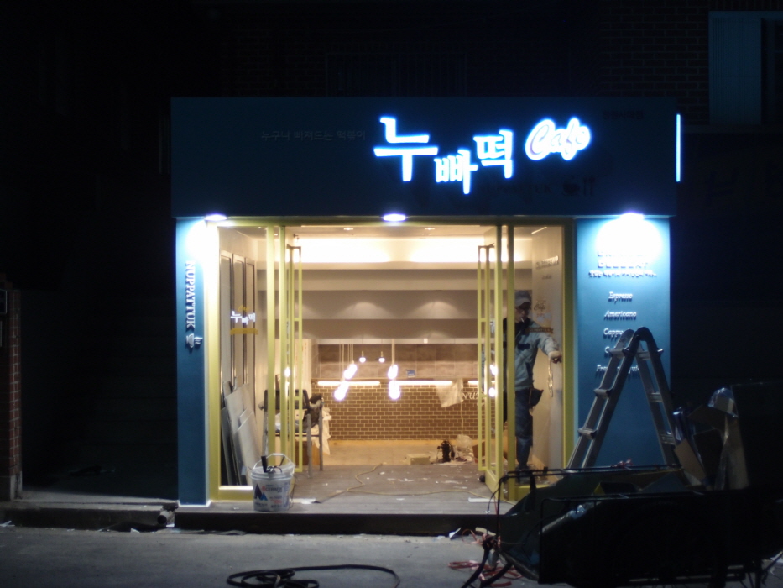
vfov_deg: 29.1
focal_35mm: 50
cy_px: 294
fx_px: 1131
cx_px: 392
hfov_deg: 38.2
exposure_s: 1/80
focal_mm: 10.83
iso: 125
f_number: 2
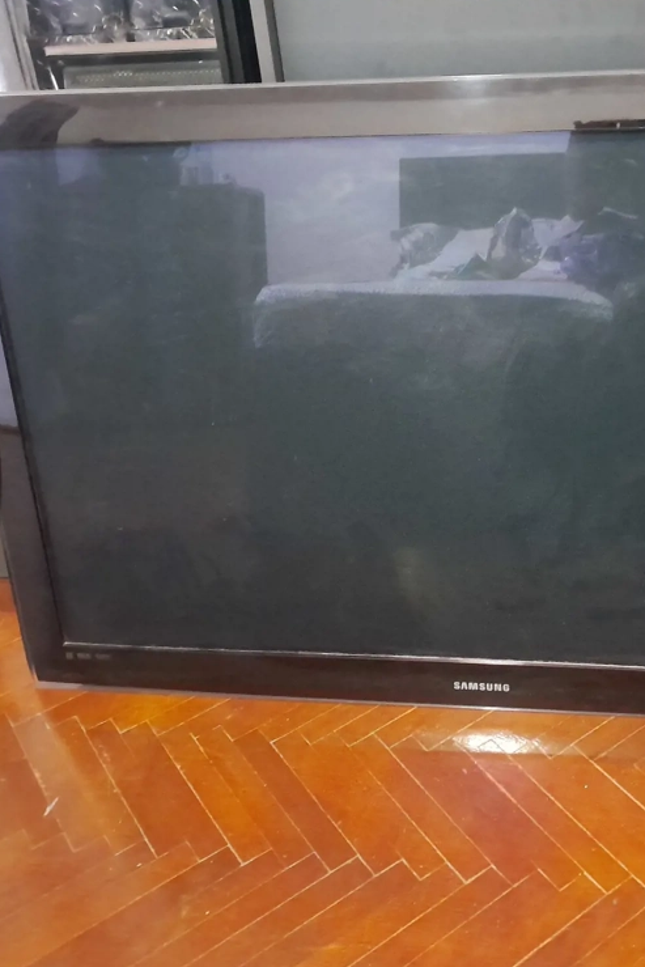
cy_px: 487
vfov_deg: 50.7
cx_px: 481
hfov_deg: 34.4
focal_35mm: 38
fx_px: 1021
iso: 2500
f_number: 1.8
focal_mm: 4
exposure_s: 1/10
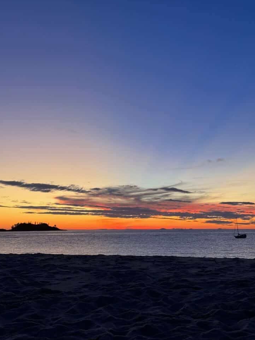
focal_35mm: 51
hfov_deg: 28.6
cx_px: 130
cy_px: 179
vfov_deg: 37.5
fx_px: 501
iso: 100
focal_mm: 6.76
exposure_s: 1/63
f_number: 1.78
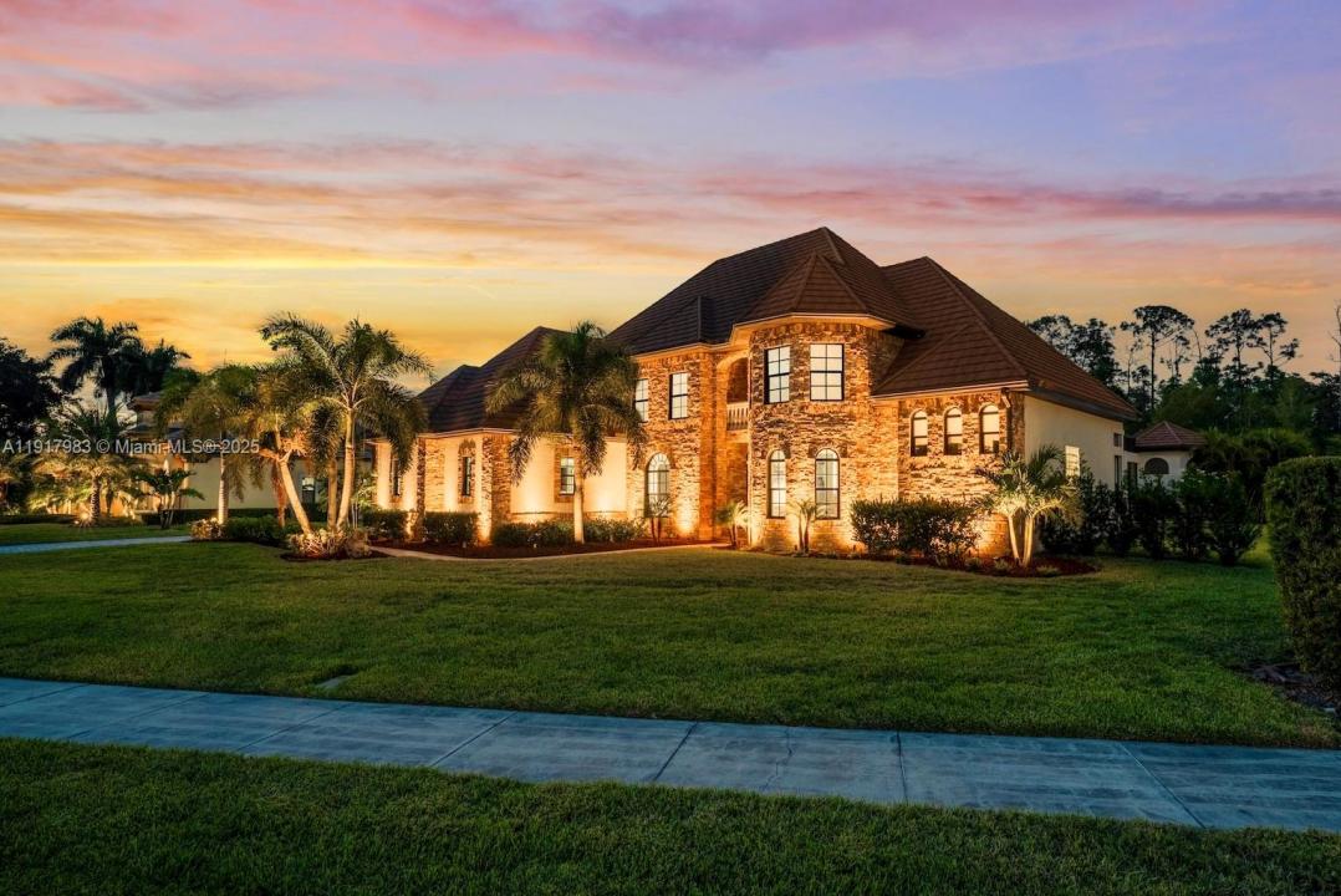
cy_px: 448
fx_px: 634
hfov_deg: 93.2
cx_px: 670
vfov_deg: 70.5
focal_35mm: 17
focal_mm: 17
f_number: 11
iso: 400
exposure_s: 1/3
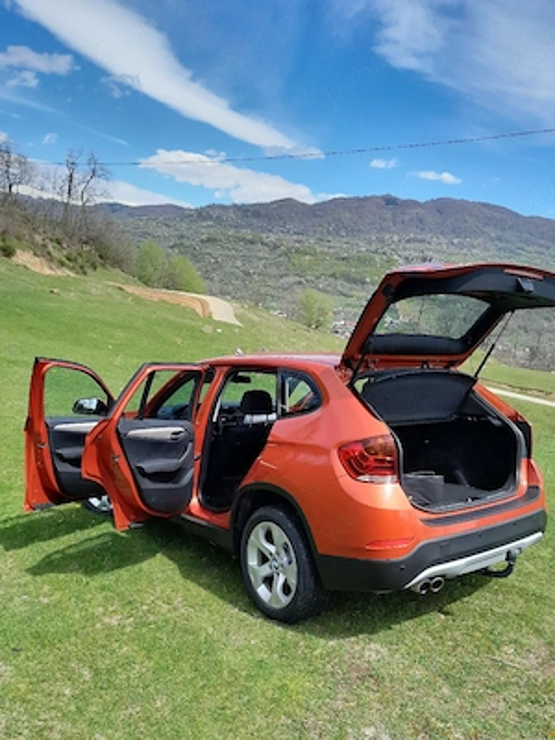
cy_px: 370
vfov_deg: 67.3
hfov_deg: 53.1
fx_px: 556
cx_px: 278
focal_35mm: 26
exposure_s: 1/1111
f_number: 1.8
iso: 40
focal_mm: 4
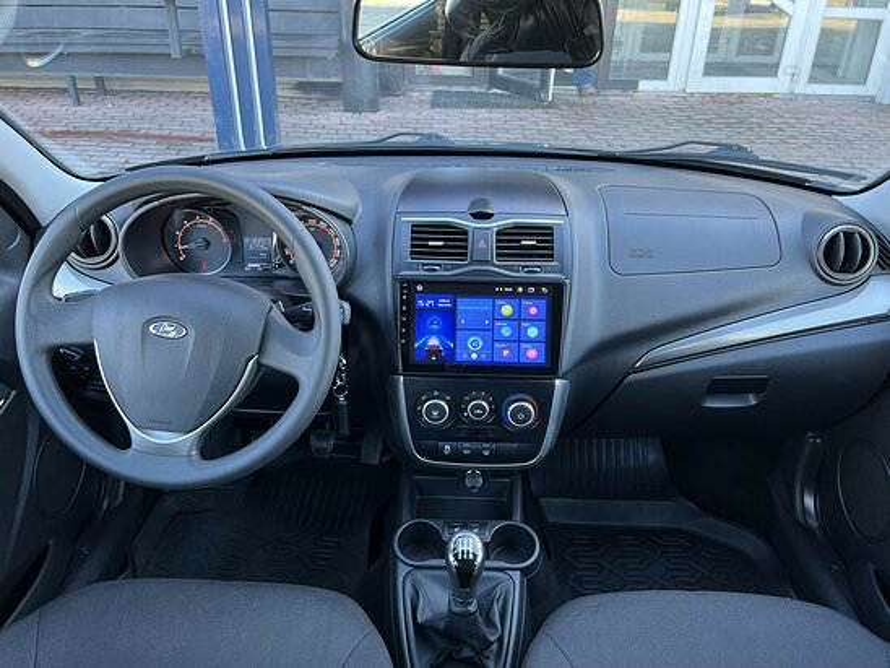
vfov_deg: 53.1
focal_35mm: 26
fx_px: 668
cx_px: 445
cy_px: 334
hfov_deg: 67.3
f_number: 1.5
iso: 64
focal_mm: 5.7
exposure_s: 1/121
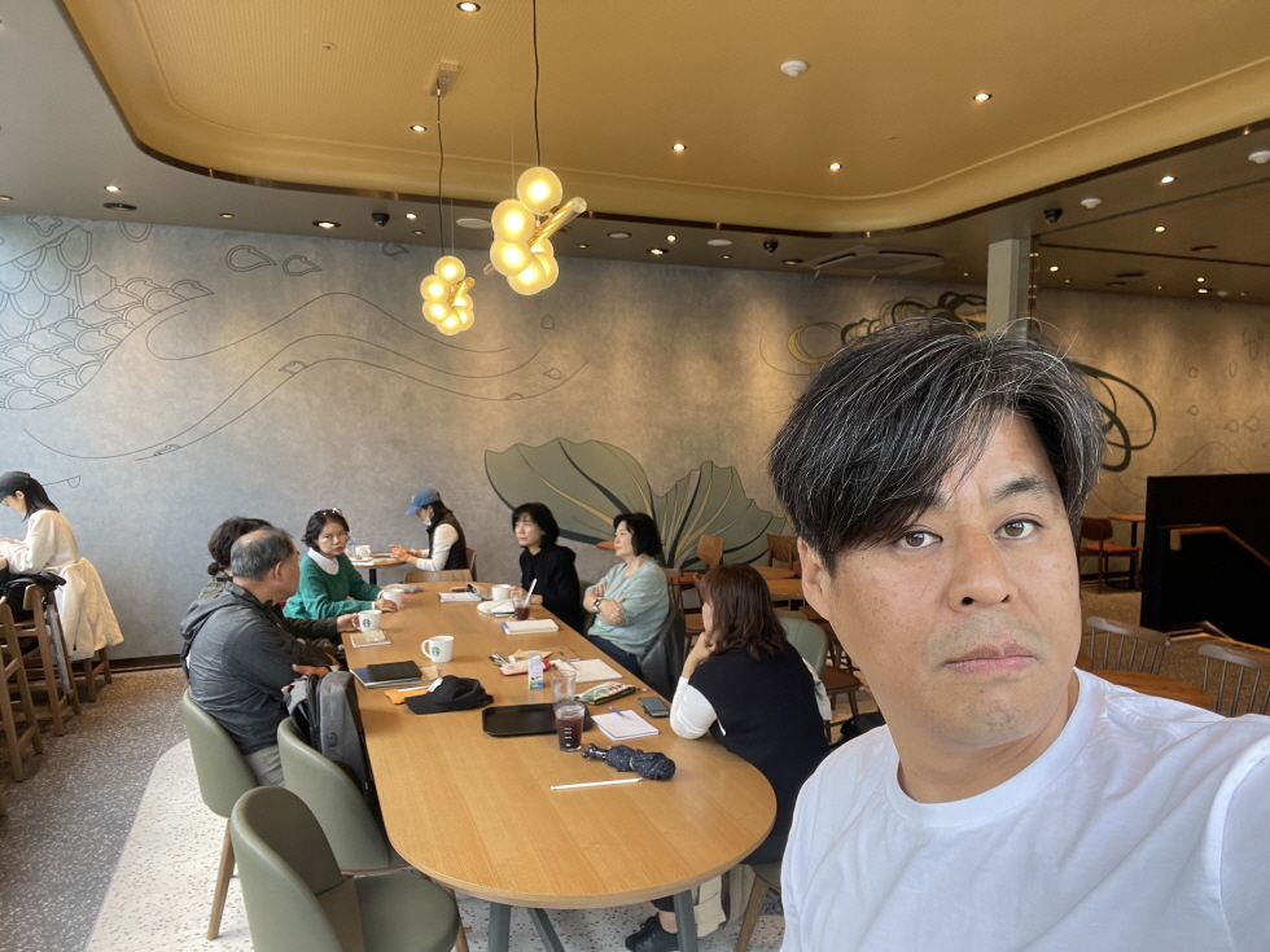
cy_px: 476
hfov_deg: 73.9
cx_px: 635
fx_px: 844
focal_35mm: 23
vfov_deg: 58.9
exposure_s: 1/60
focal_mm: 2.71
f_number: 2.2
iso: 50
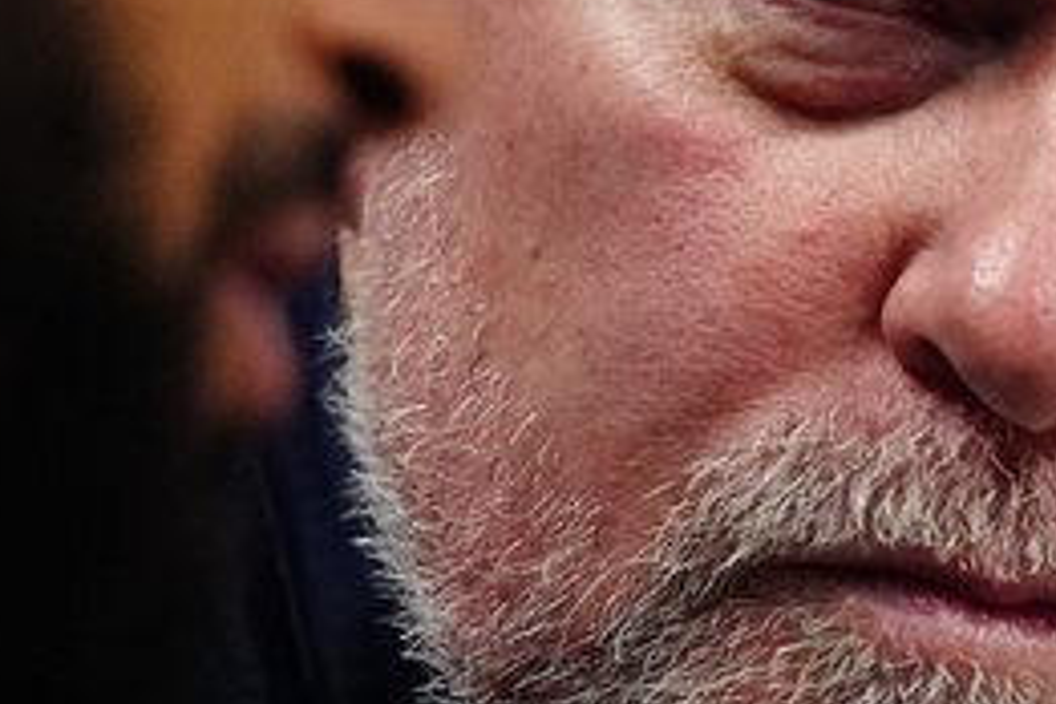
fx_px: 40448
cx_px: 874
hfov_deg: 1.5
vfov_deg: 1.0
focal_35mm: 1379
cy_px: 583
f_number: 2.8
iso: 5000
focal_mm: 300
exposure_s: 1/2500
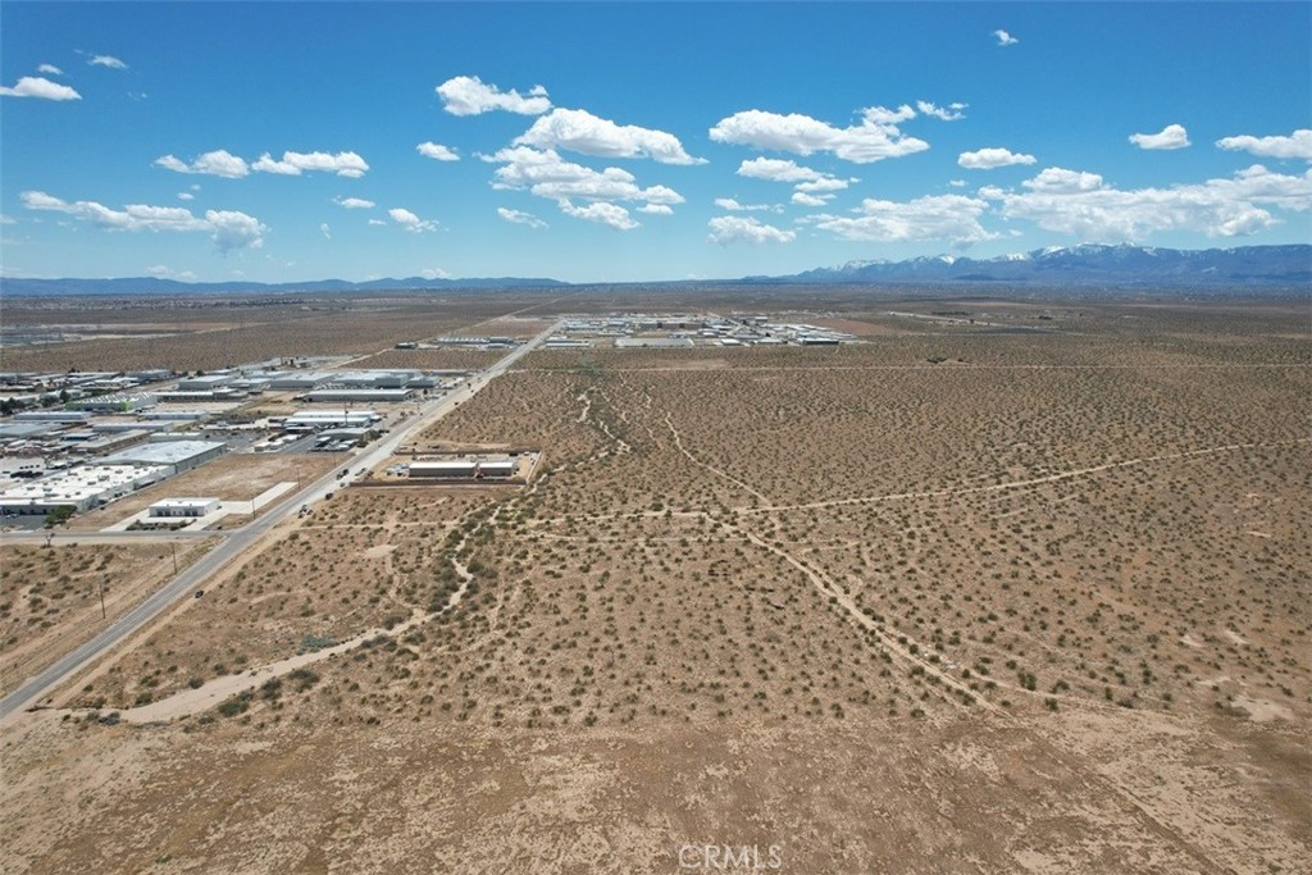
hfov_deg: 78.6
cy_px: 438
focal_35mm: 22
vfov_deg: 57.2
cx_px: 656
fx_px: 802
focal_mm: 8.38
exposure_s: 1/640
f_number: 2.8
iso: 100
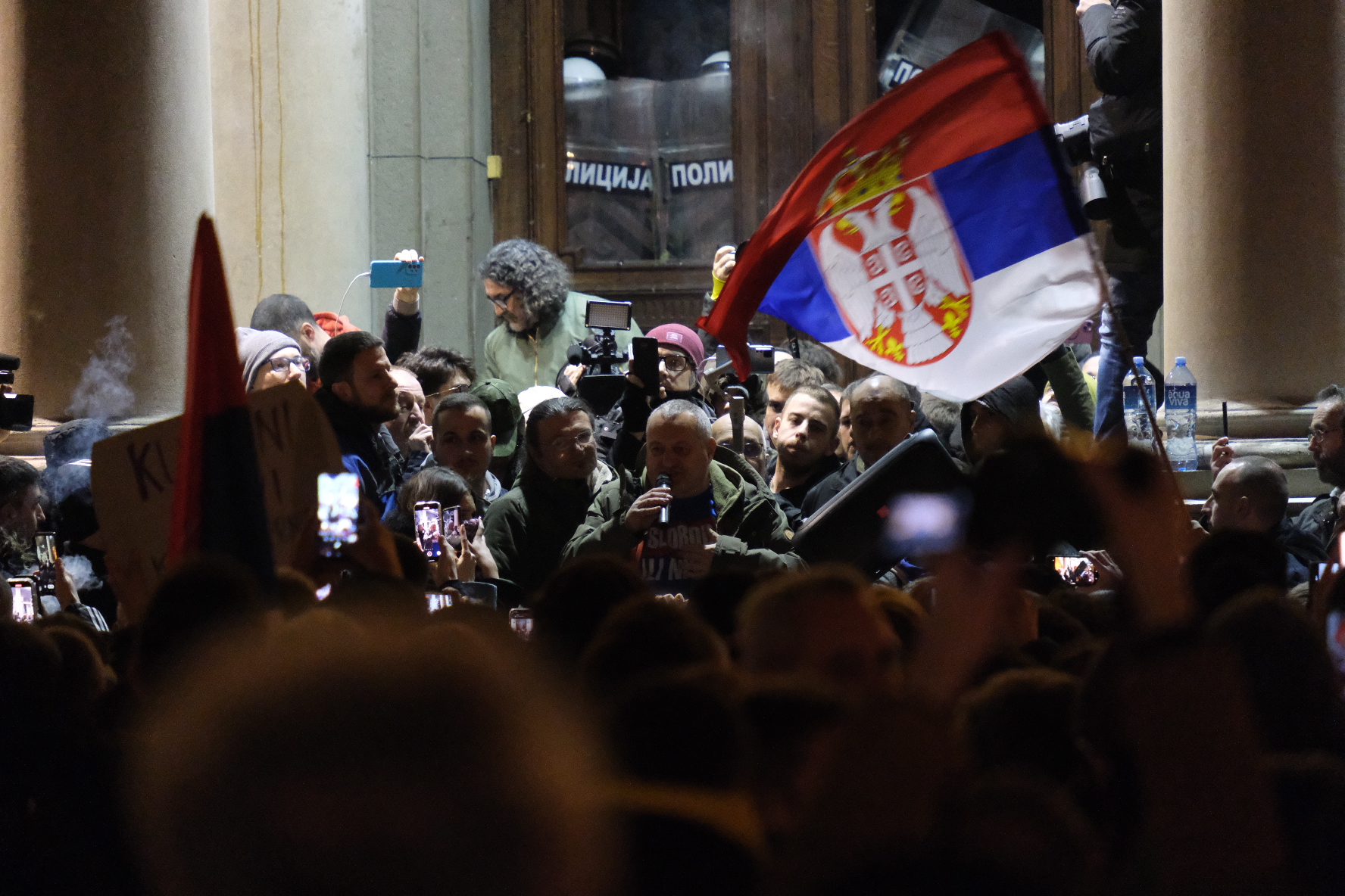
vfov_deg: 4.6
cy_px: 448
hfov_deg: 6.9
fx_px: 11207
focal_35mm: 300
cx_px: 672
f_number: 4.8
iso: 12800
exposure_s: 1/170
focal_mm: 200
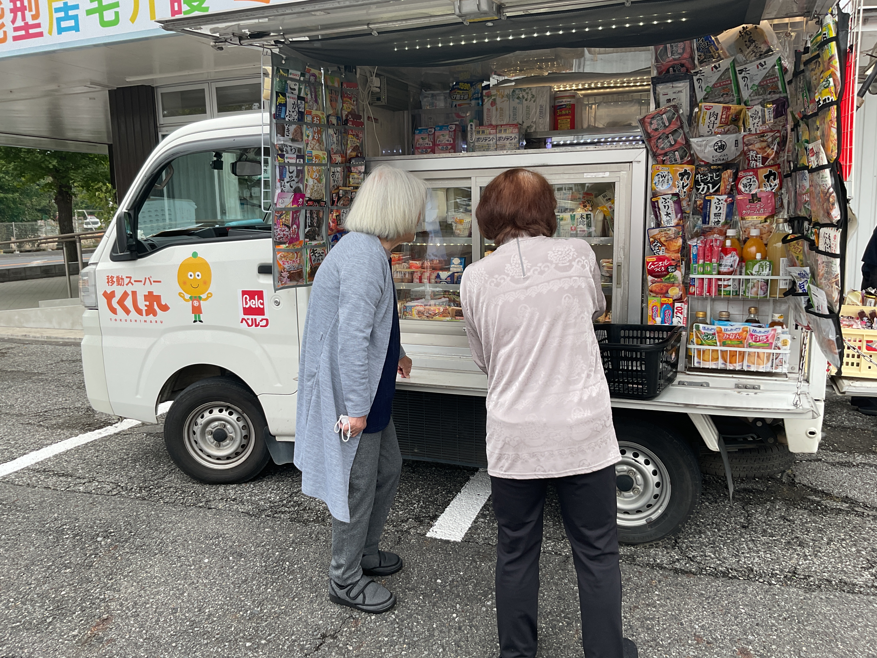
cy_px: 329
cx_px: 438
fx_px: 735
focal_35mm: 29
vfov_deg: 48.2
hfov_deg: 61.7
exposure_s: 1/127
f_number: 1.8
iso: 16
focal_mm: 3
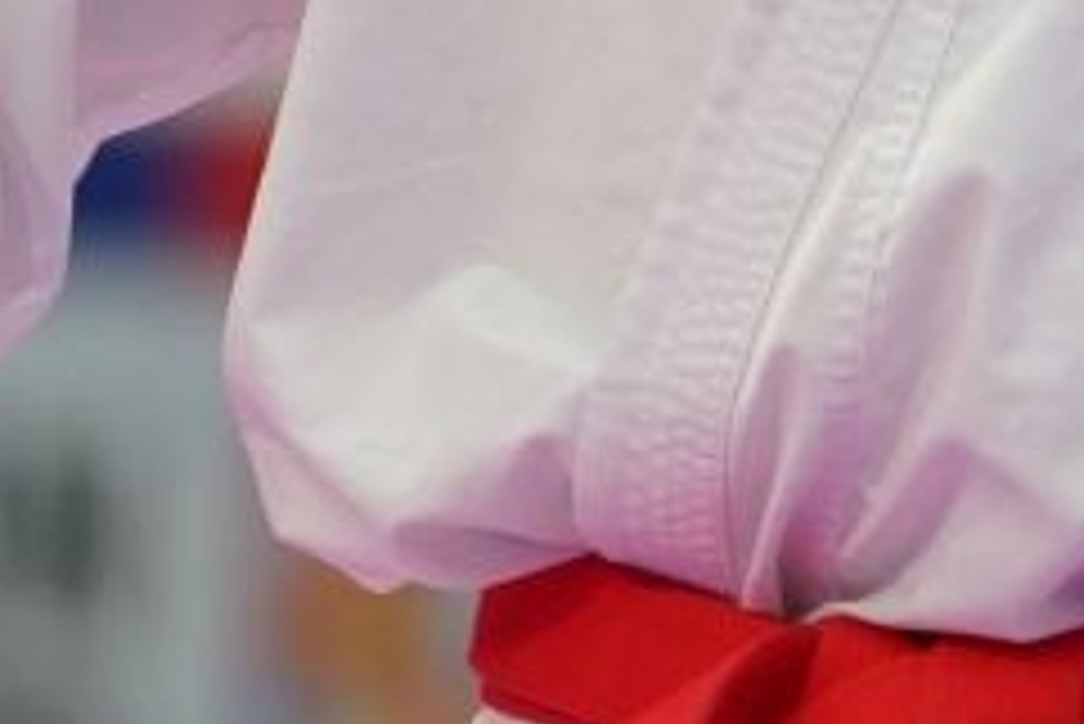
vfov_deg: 0.9
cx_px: 625
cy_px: 18
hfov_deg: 1.4
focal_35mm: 1494
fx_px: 45011
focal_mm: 200
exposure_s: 1/1000
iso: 1600
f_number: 2.8
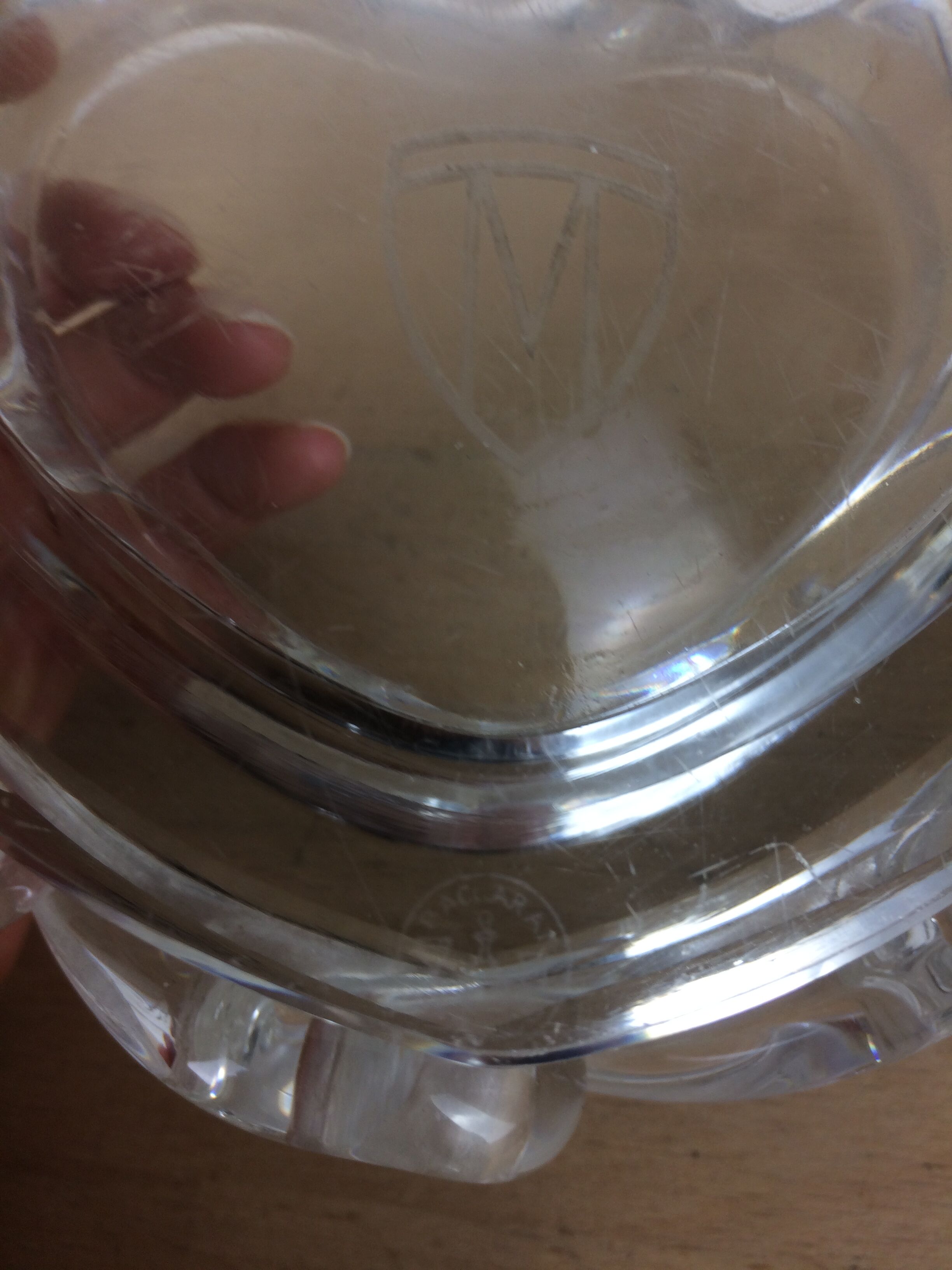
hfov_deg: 48.2
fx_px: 1063
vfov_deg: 61.7
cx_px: 476
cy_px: 635
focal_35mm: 29
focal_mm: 4.15
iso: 32
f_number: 2.2
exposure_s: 1/50
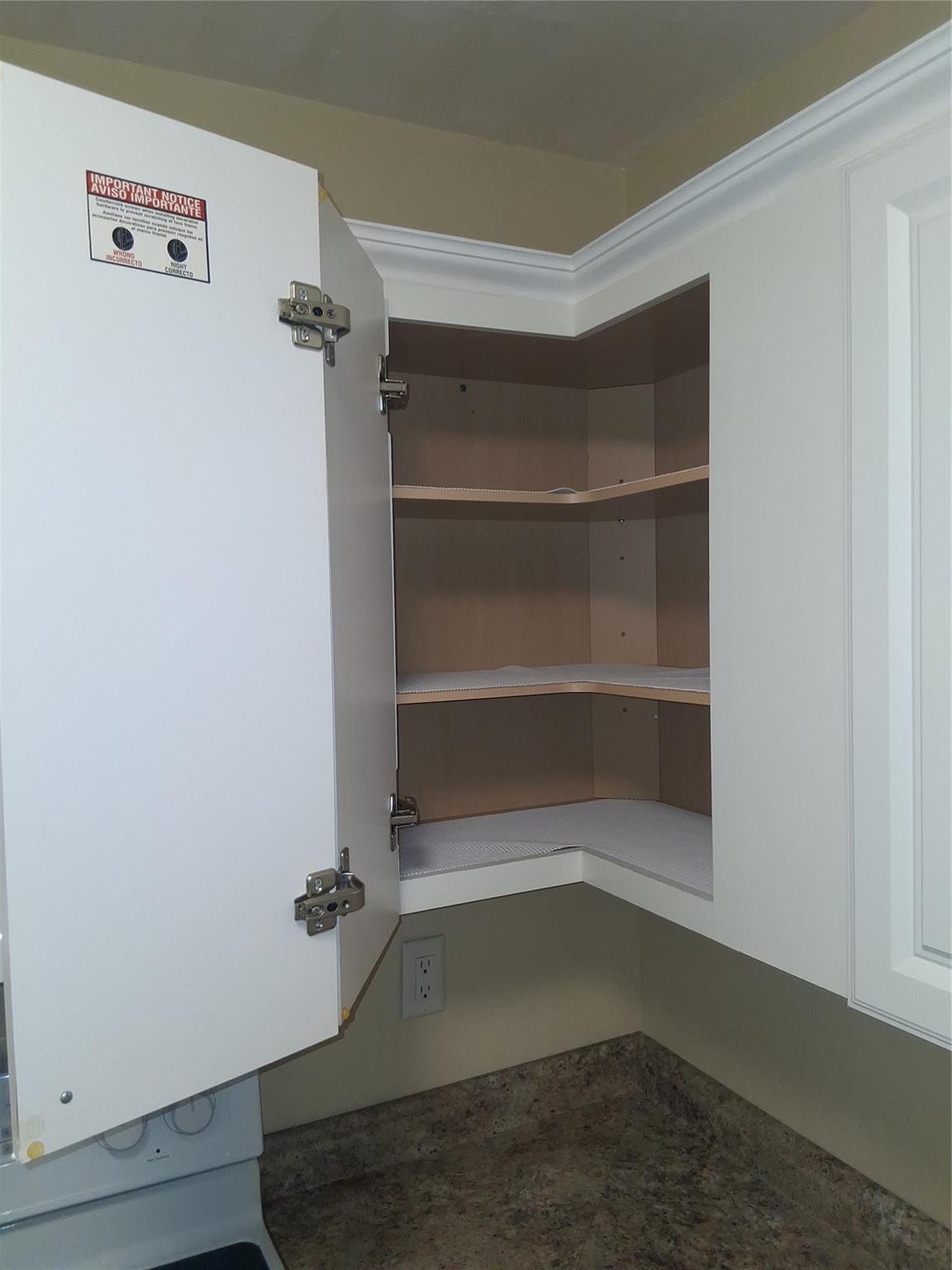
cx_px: 476
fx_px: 953
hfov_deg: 53.1
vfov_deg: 67.3
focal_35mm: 26
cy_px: 635
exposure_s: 1/120
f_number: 1.8
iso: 320
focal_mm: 3.98
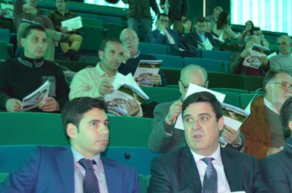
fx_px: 526
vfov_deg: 20.6
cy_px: 150
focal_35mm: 65
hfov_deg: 30.5
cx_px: 222
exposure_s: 1/40
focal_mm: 26
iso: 3200
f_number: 4
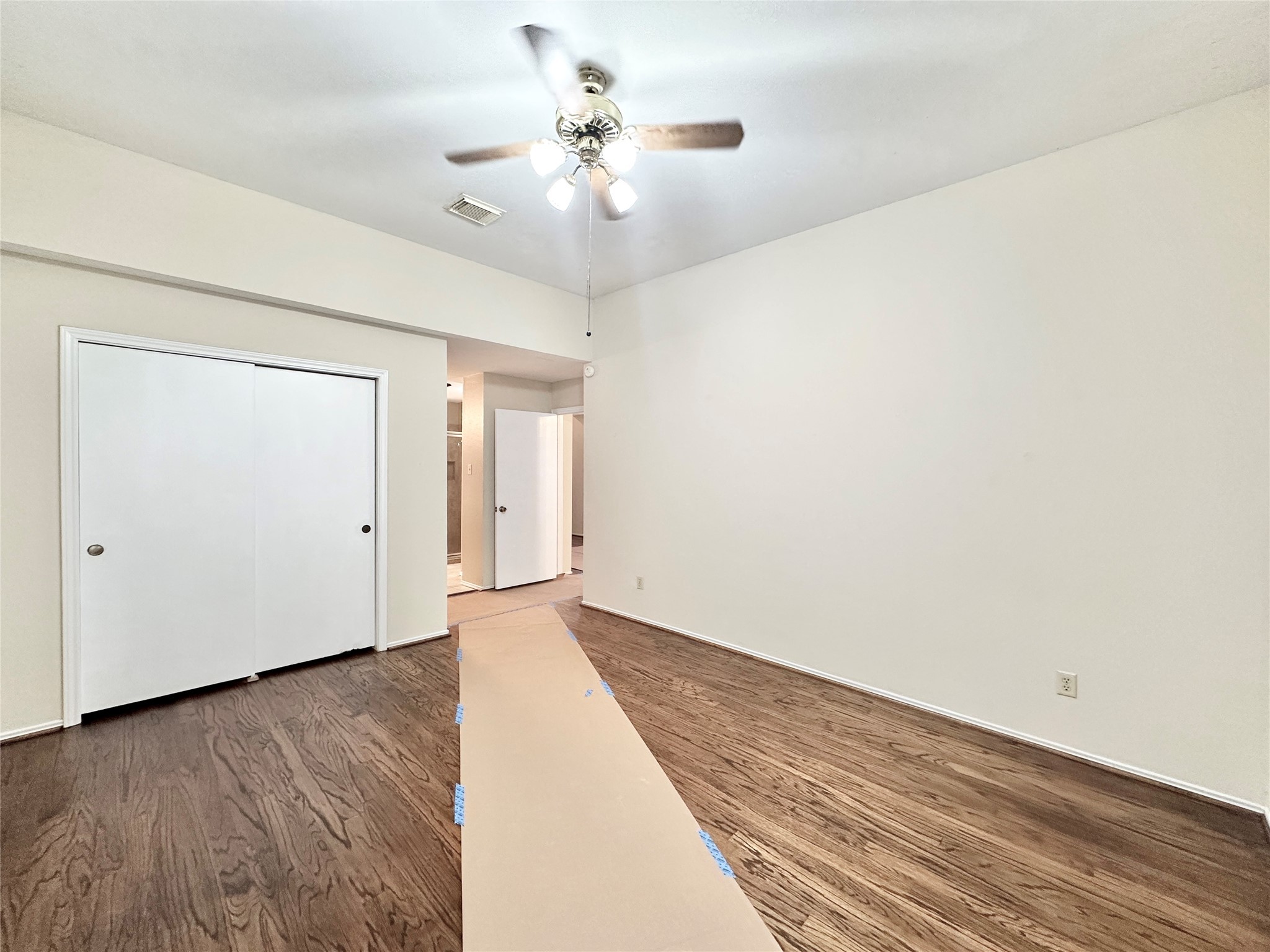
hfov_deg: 102.1
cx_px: 635
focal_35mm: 14
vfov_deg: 85.7
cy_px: 476
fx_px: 514
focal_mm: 2.22
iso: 200
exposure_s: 1/60
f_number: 2.2
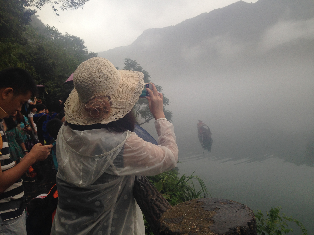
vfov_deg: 42.9
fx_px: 299
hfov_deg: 55.4
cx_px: 157
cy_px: 118
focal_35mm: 33
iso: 50
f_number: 2.4
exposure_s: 1/141
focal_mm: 4.12
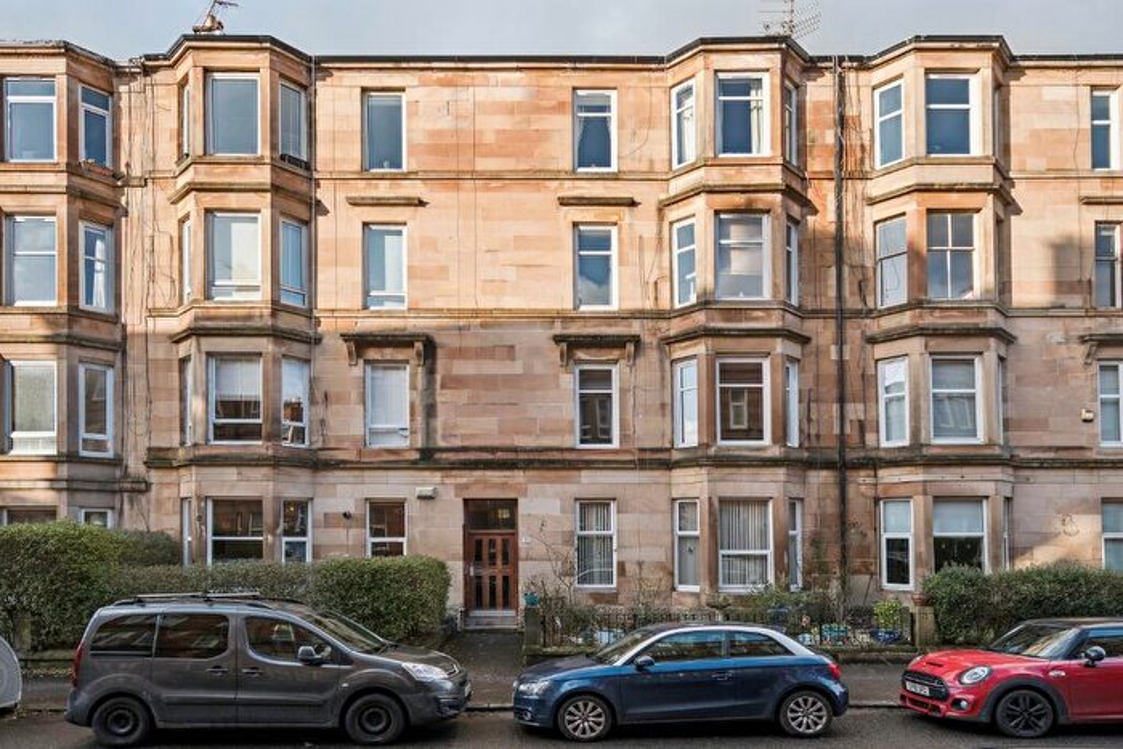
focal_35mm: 21
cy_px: 374
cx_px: 562
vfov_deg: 59.5
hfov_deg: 81.2
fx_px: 655
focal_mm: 21
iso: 250
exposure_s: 1/640
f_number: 4
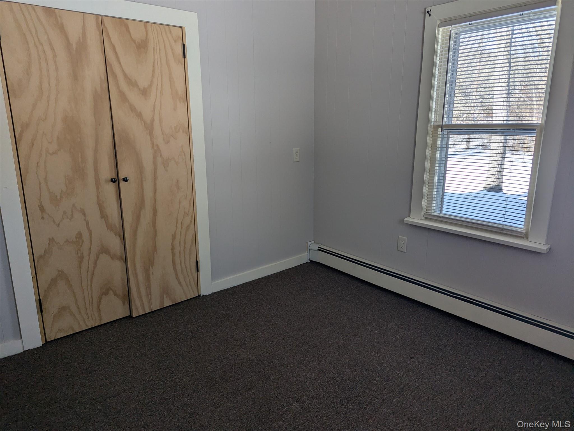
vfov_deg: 56.8
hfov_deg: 71.6
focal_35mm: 24
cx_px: 287
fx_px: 398
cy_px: 216
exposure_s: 1/173
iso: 26
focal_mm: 6.81
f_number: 1.85
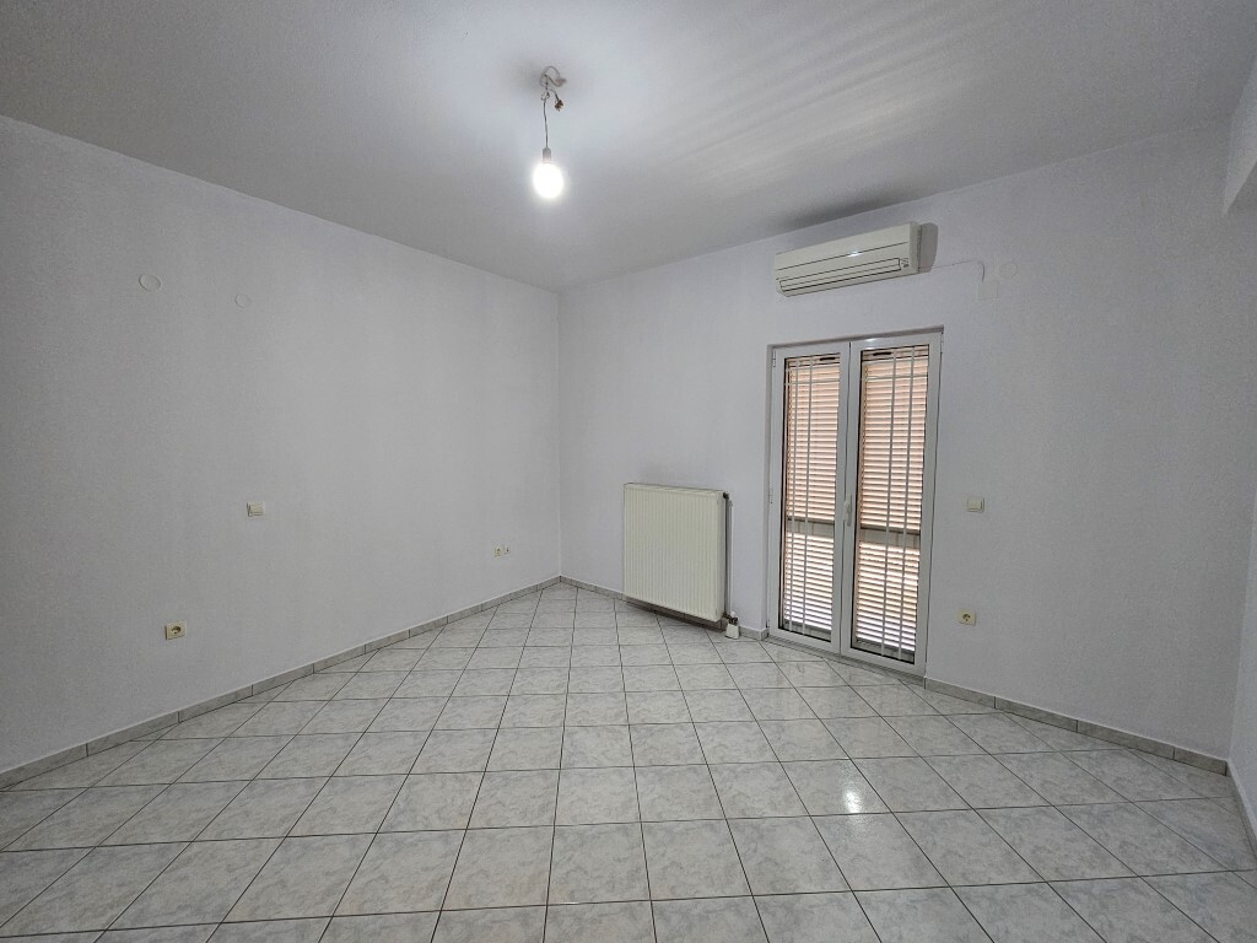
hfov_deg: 106.2
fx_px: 472
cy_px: 472
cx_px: 628
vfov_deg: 89.9
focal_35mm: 13
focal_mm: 2.2
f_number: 2.2
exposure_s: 1/50
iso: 200
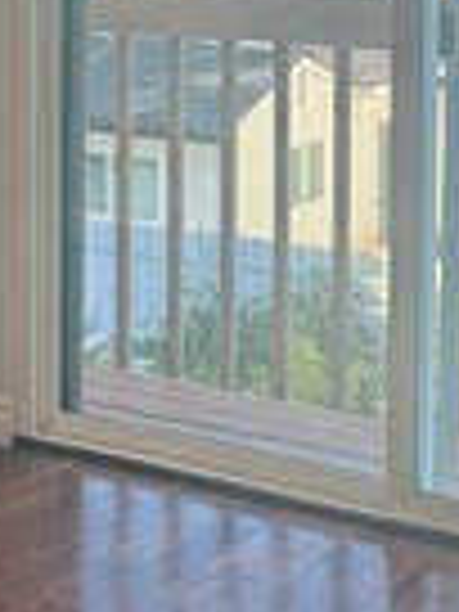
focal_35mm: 113
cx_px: -144
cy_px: -68
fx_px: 1998
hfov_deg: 12.7
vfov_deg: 16.8
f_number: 1.78
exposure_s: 1/250
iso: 100
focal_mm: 6.76
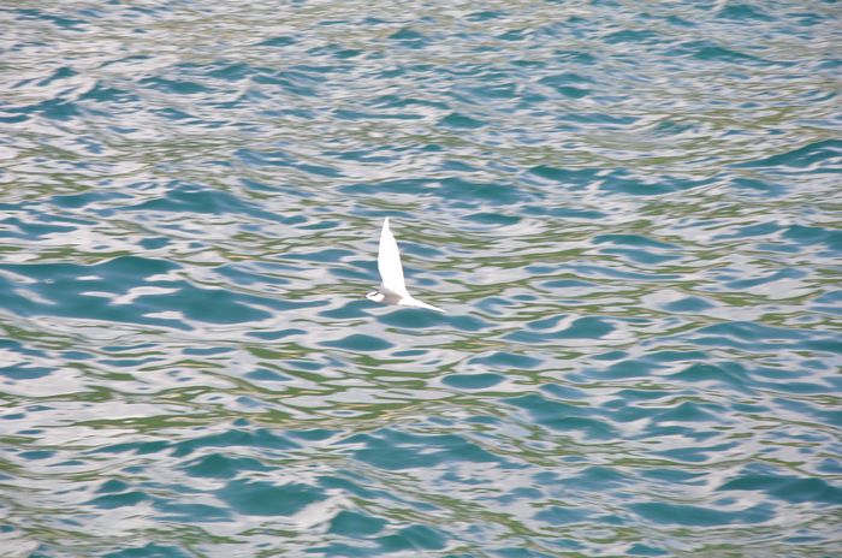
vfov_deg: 8.7
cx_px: 421
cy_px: 279
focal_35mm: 158
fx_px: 3677
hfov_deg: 13.1
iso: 320
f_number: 8
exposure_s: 1/250
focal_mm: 105
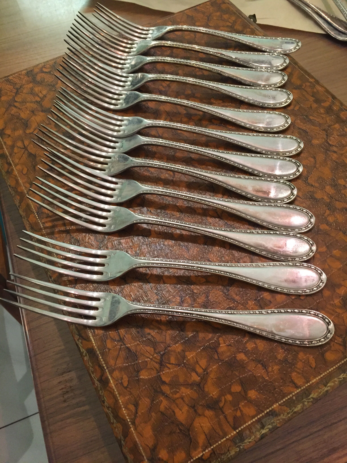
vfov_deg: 61.7
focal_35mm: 29
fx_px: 388
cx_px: 174
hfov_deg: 48.2
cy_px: 232
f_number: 2.2
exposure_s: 1/33
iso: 250
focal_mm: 4.15
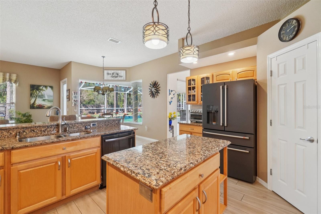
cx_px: 160
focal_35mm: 15
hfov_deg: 100.4
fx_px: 134
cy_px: 107
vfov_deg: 77.3
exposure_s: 1/30
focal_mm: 10
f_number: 8
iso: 640
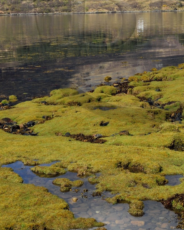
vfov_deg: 19.0
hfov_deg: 15.6
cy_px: 0
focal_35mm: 98
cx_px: 142
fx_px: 667
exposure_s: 1/250
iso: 200
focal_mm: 38
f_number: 14
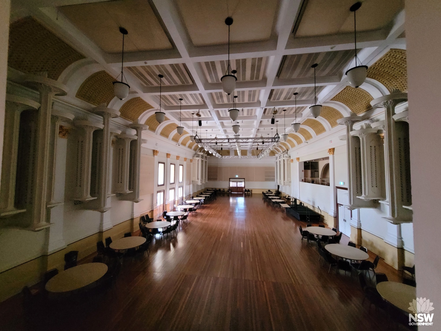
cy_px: 166
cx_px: 220
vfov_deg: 89.9
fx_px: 166
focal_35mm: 13
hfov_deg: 106.2
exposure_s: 1/25
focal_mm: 1.74
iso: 800
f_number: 2.2
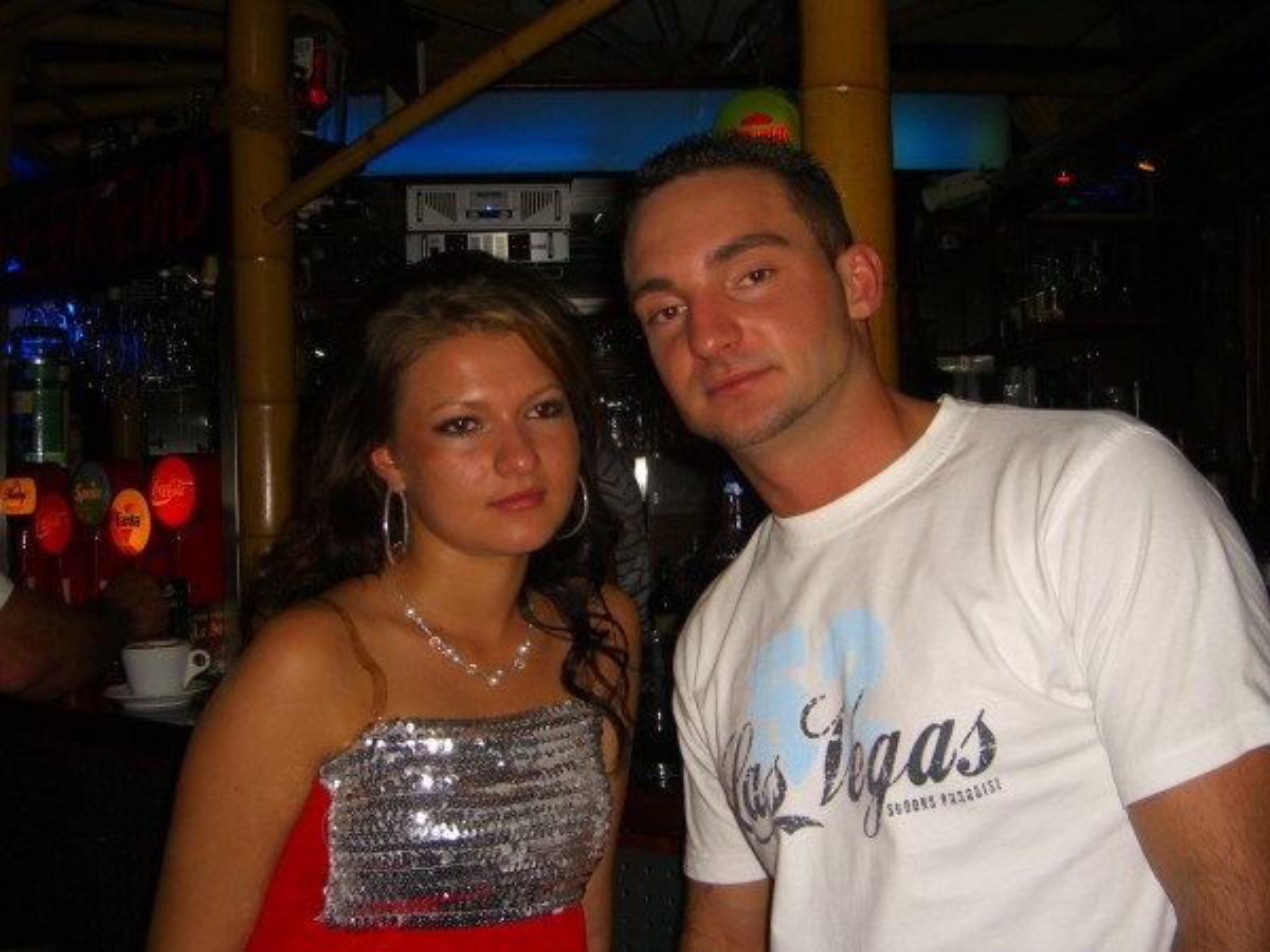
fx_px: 1394
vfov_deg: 37.7
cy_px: 476
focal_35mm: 38
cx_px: 635
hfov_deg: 49.0
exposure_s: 1/60
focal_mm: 7.9
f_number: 2.8
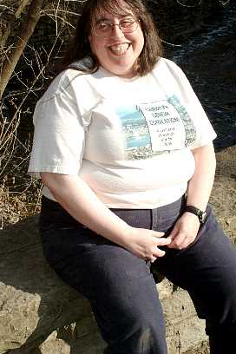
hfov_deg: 18.7
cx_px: 118
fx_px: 715
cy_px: 143
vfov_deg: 27.7
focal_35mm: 73
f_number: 13
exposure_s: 1/125
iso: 400
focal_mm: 33
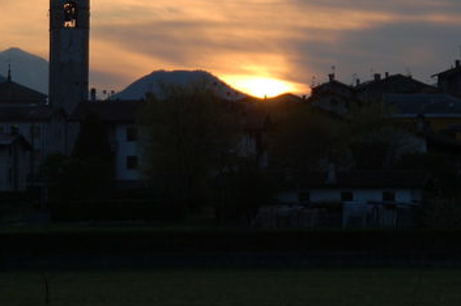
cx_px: 273
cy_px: 80
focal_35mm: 209
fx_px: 2671
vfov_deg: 6.5
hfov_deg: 9.9
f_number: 5.6
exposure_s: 1/500
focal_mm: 82
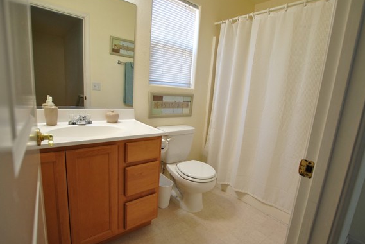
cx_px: 191
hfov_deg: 88.2
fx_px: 188
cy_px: 130
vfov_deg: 65.8
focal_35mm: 19
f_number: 3.5
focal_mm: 11
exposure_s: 1/60
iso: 220
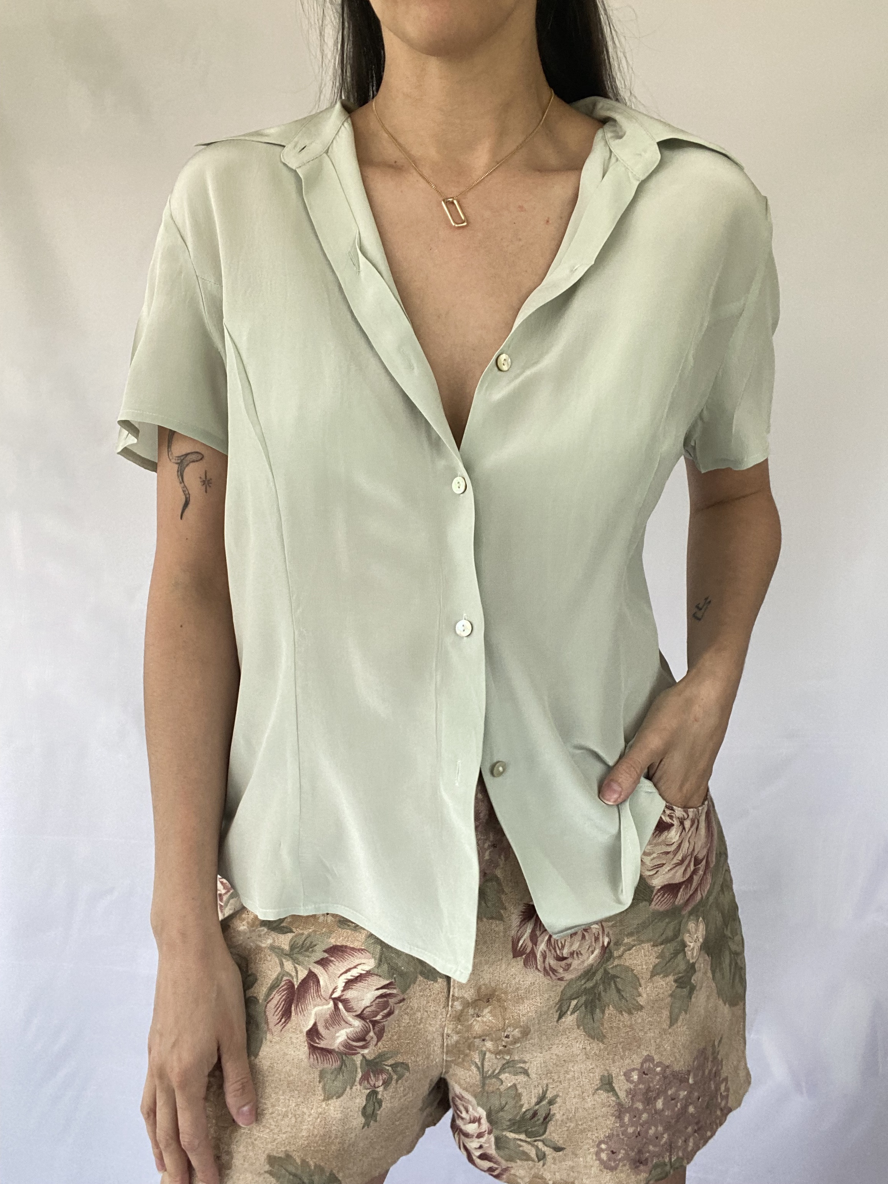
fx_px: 1026
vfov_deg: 60.0
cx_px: 444
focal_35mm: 30
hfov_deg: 46.8
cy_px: 592
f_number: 2.2
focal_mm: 2.71
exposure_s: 1/122
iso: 64
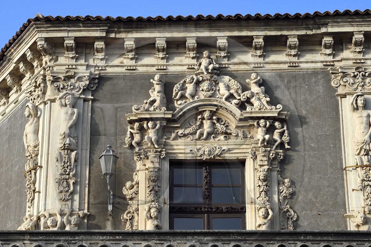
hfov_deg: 21.9
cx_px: 176
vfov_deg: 14.7
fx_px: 958
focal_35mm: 93
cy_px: 155
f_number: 8
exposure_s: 1/400
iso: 200
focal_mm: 70
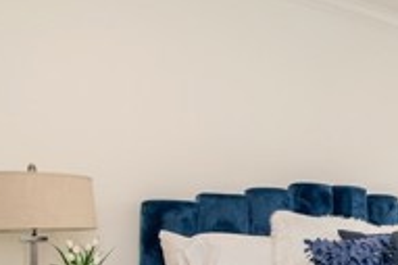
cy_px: 223
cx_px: 588
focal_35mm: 47
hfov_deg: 28.5
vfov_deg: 27.8
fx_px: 519
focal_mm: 14
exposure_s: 1/60
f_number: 4
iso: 200
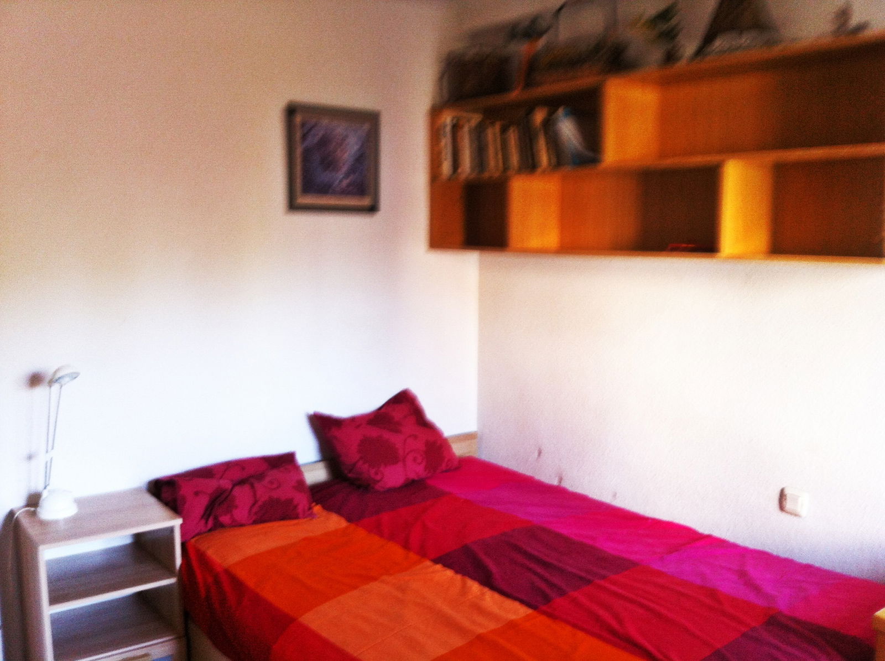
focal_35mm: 35
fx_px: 893
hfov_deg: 52.7
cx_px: 442
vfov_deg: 40.6
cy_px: 330
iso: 100
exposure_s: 1/15
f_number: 2.8
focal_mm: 3.85
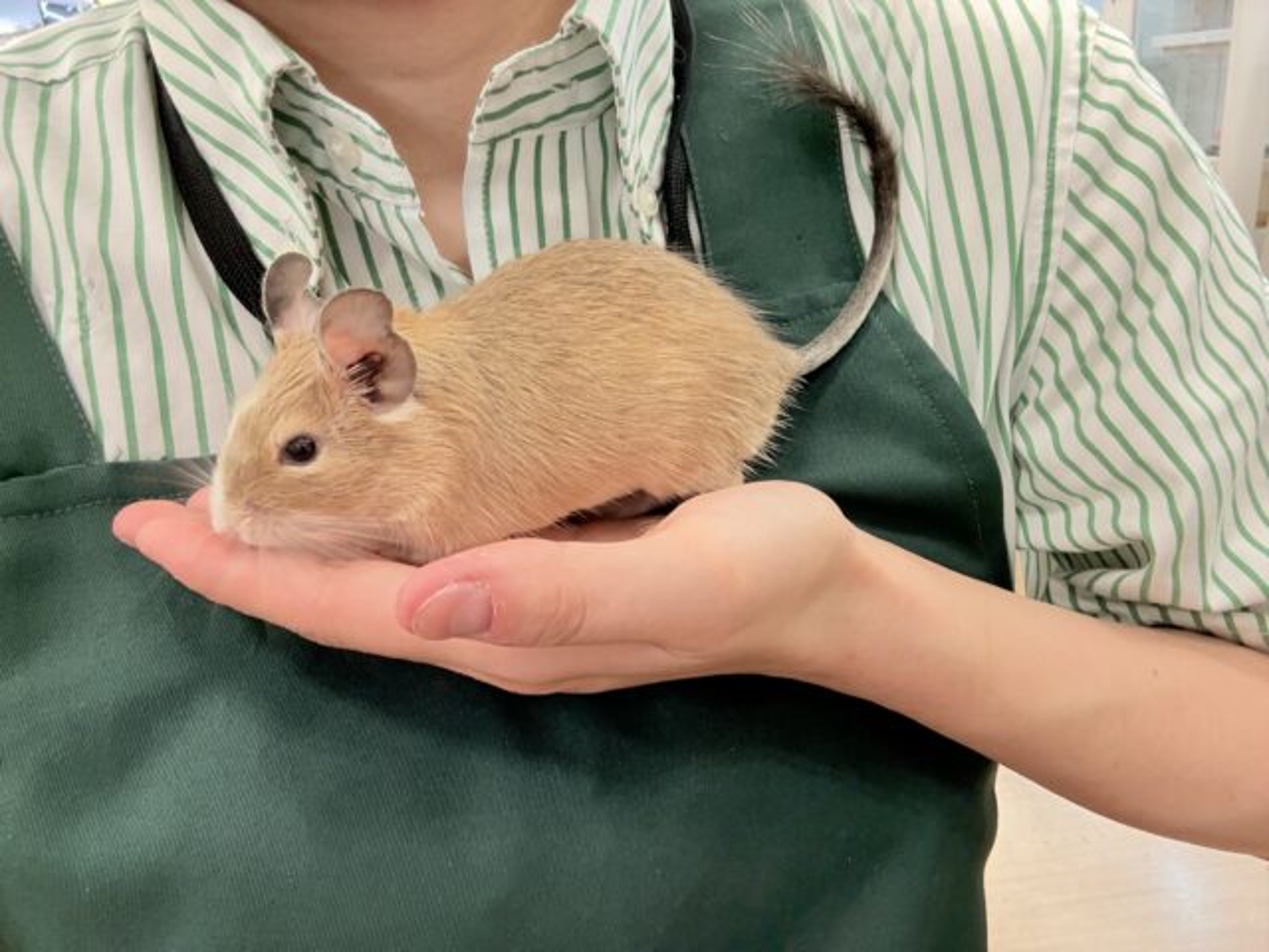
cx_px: 634
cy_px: 476
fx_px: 843
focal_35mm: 23
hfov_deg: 73.9
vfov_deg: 58.9
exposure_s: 1/50
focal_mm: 2.69
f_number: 1.9
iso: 200
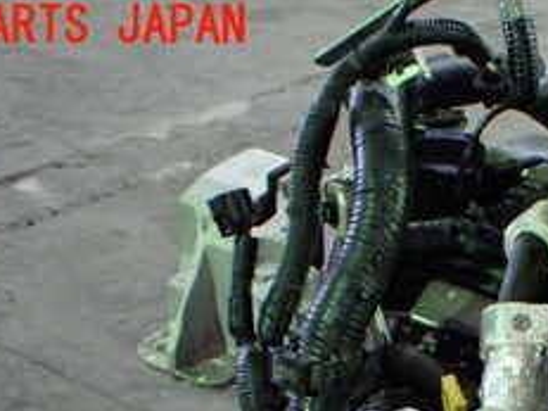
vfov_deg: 17.7
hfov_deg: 24.1
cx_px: 527
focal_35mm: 78
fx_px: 1234
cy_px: 532
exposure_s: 1/40
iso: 800
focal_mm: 5.4
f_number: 2.3
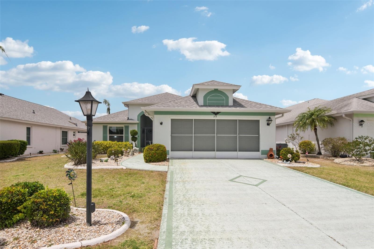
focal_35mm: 19
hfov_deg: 86.9
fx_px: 197
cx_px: 187
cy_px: 124
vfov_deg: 64.5
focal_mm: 19
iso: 400
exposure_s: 1/3200
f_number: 8
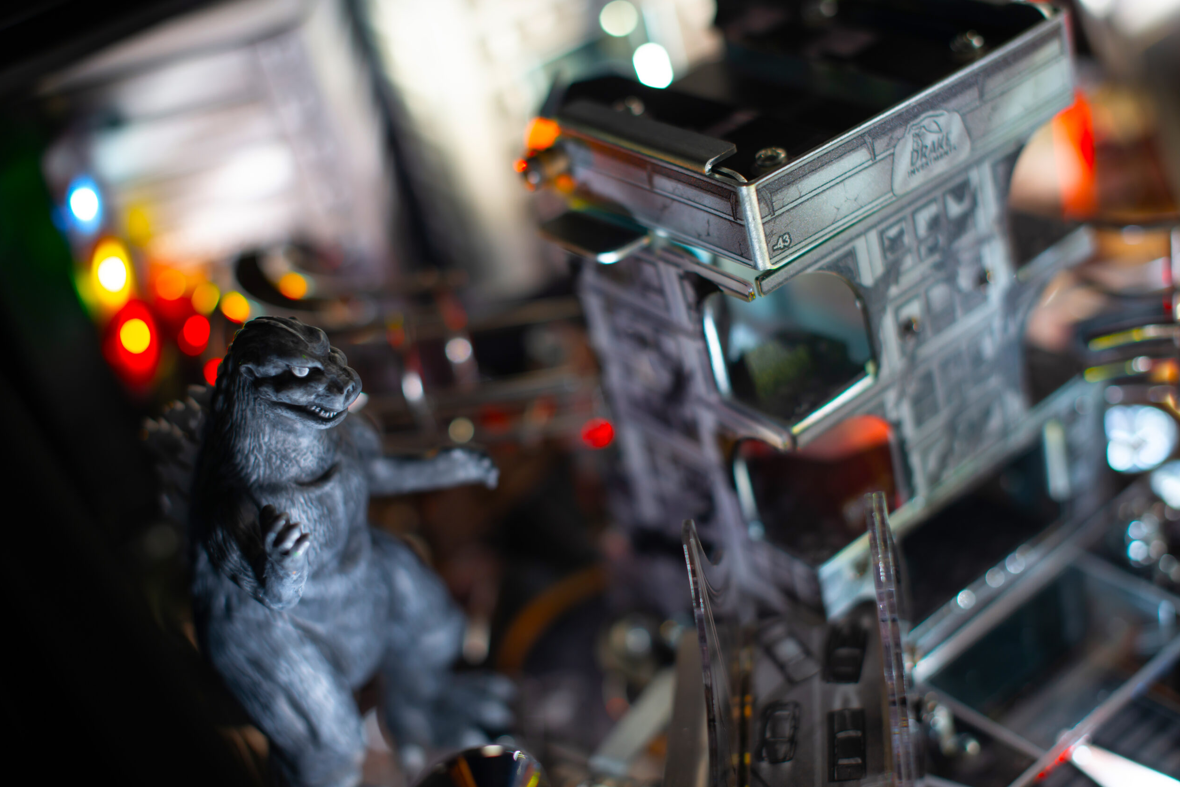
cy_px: 387
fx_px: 1672
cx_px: 600
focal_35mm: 51
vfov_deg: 26.5
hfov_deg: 38.9
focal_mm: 50
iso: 250
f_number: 2.2
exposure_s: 1/60
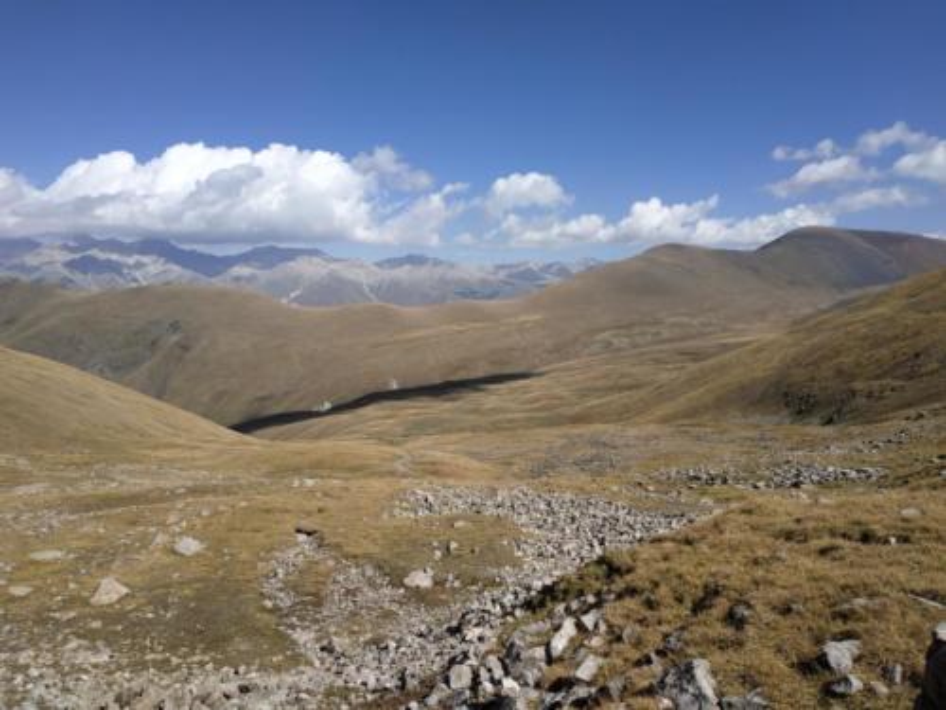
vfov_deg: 56.8
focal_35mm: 24
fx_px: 656
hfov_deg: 71.6
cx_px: 473
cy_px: 355
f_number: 1.9
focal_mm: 3.94
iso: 100
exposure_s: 1/2486
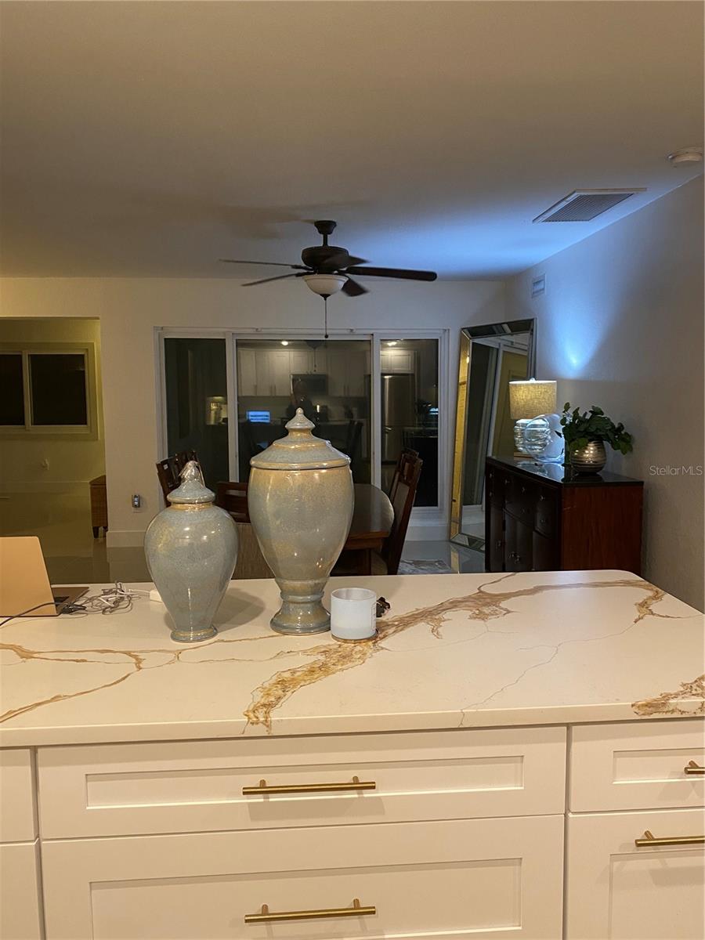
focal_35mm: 26
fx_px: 706
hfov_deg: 53.1
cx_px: 352
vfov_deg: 67.3
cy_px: 470
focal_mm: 4.25
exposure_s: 1/60
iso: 250
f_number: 1.8
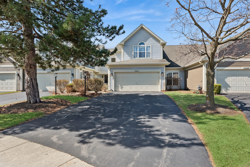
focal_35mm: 20
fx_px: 139
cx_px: 125
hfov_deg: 84.0
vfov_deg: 62.0
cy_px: 84
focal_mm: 20
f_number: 9
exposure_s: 1/250
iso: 320
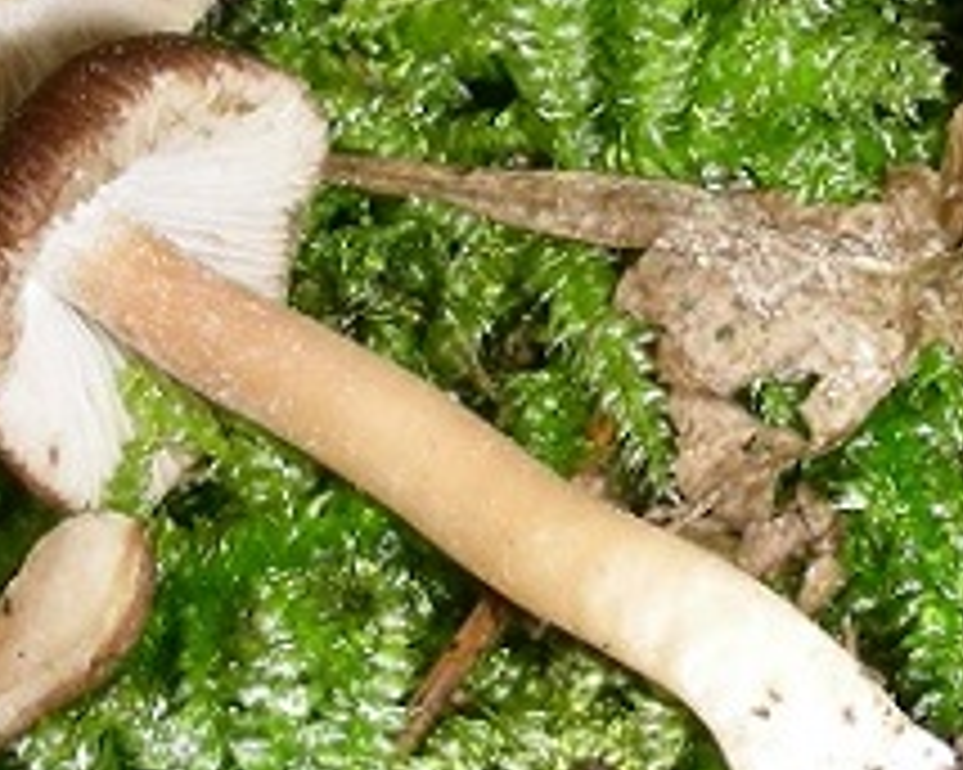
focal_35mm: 130
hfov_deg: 14.7
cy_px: 180
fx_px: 3703
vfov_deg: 11.8
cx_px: 760
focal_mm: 6.3
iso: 50
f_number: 6.8
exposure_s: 1/60.1
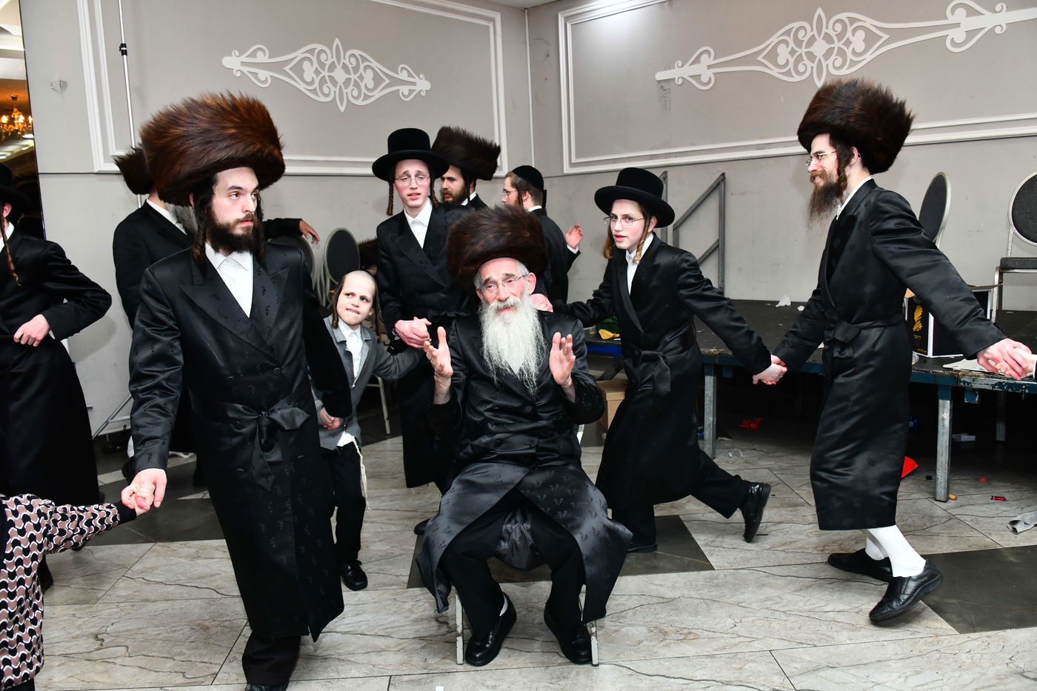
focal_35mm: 28
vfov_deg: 46.4
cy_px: 346
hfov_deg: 65.5
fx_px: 806
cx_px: 518
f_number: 5.6
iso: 1000
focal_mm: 28
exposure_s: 1/160
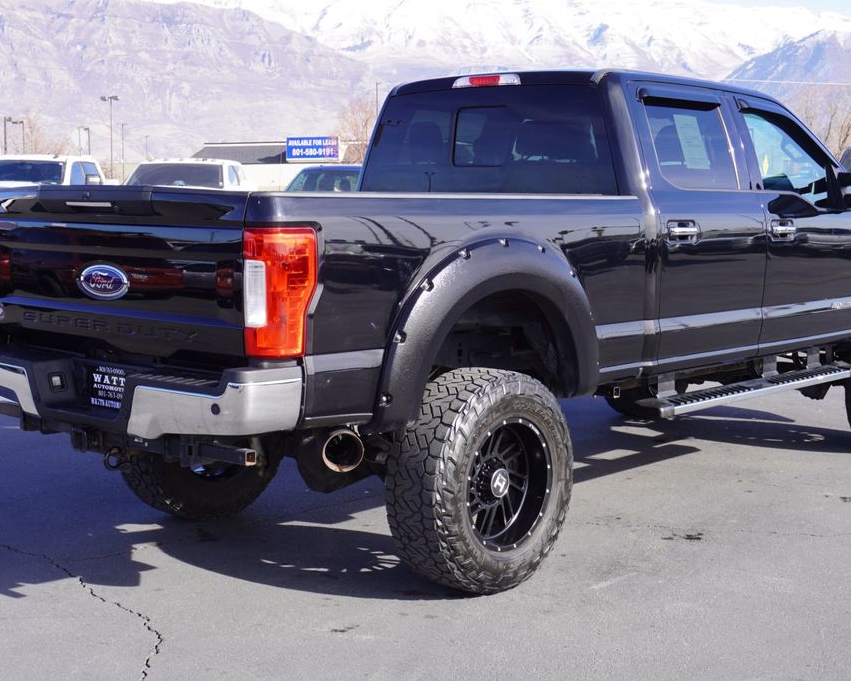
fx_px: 1324
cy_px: 341
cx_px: 454
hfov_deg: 35.6
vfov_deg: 28.8
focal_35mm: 53
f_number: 8
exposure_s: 1/100
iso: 100
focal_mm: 31
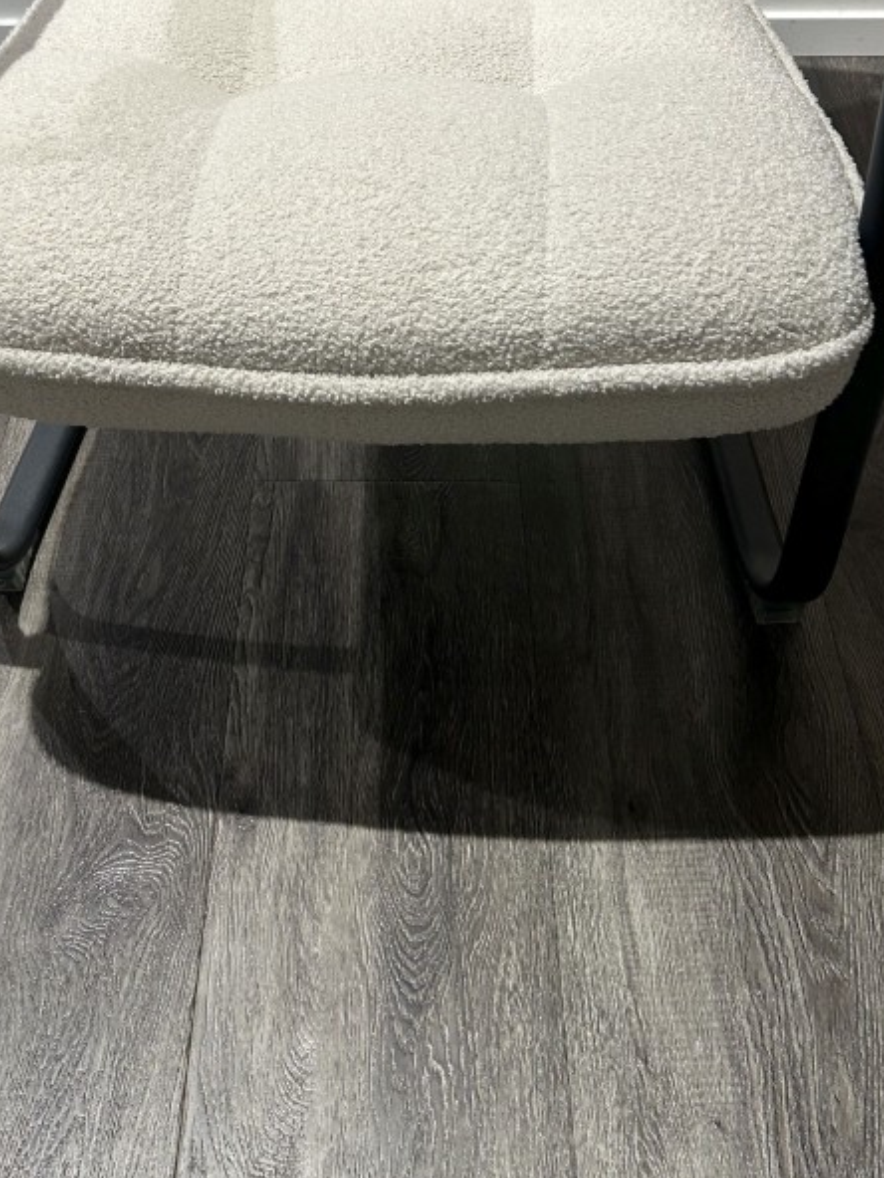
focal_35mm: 45
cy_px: 211
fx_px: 1532
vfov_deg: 40.1
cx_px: 340
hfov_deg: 32.1
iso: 64
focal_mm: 5.7
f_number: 1.5
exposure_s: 1/100
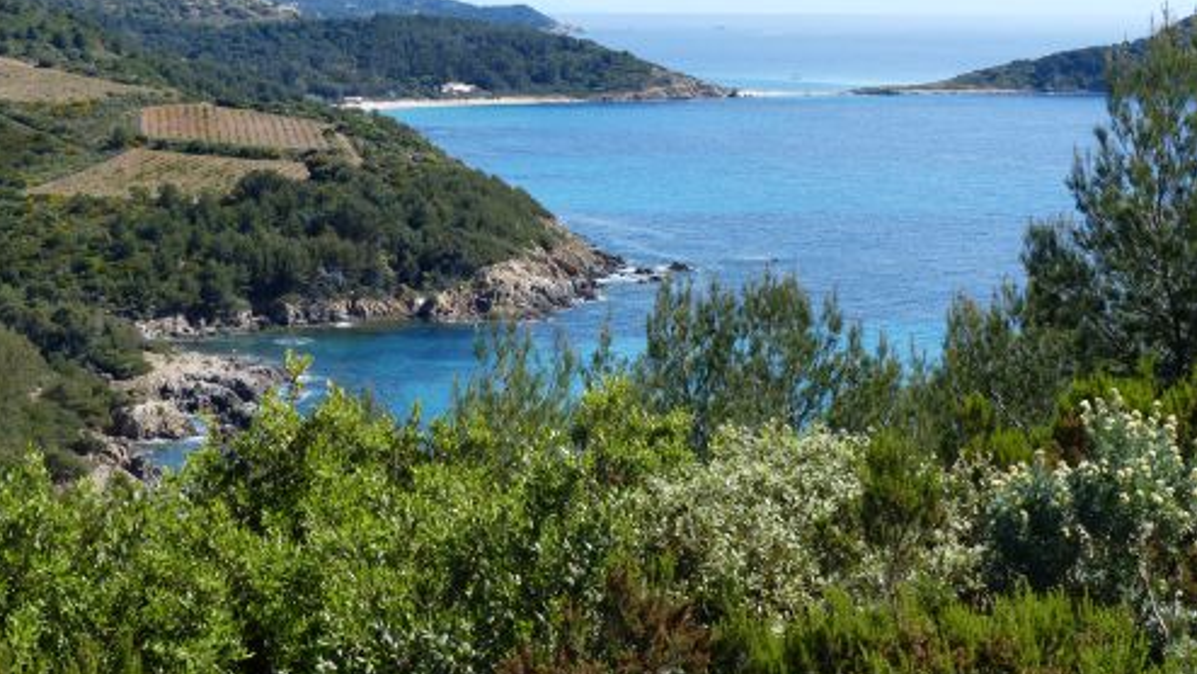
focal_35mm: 86
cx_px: 594
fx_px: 2730
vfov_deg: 14.1
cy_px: 261
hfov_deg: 24.7
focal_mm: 14
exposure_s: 1/640
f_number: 4
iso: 100
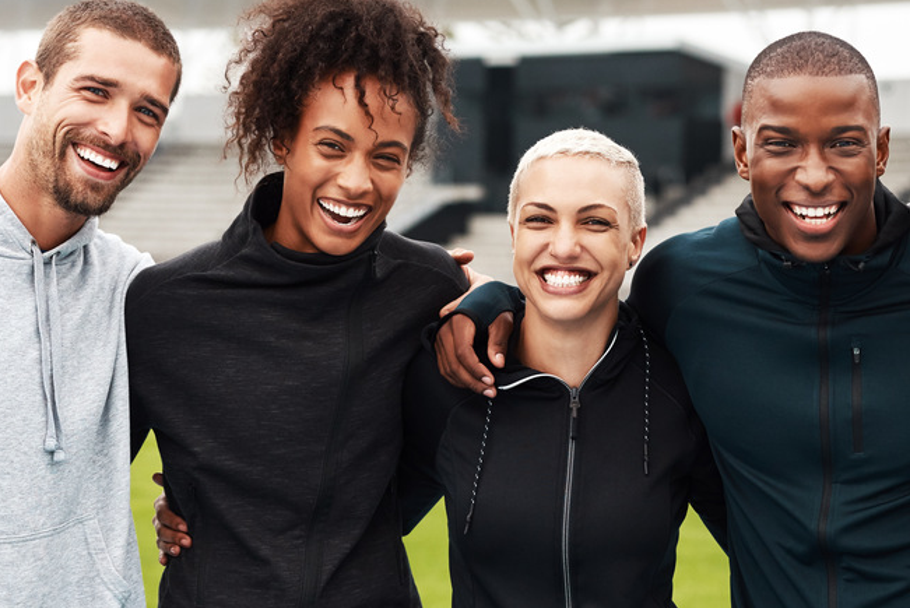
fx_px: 3263
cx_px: 507
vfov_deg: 10.6
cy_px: 430
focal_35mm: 129
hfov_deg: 15.9
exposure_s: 1/640
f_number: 4
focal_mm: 70
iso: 400
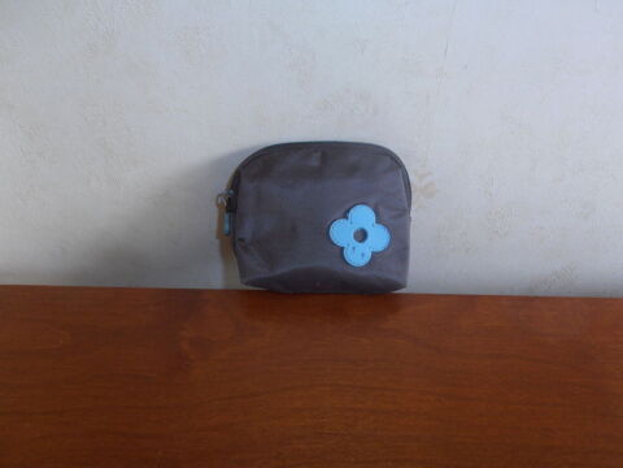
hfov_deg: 71.6
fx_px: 432
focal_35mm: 24
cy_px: 234
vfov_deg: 56.8
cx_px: 312
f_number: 3
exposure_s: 1/30
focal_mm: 4.2
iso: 125
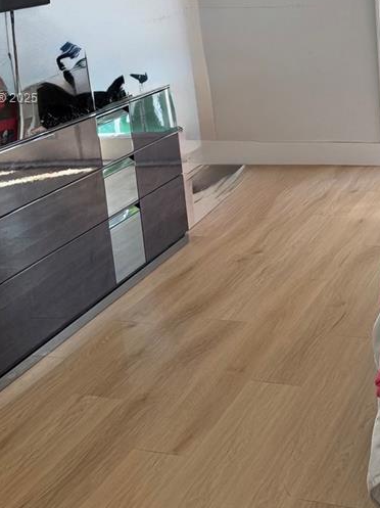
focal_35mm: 58
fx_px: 850
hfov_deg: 24.7
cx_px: 311
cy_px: 99
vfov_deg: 32.3
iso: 80
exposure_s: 1/121
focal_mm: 6.76
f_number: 1.78
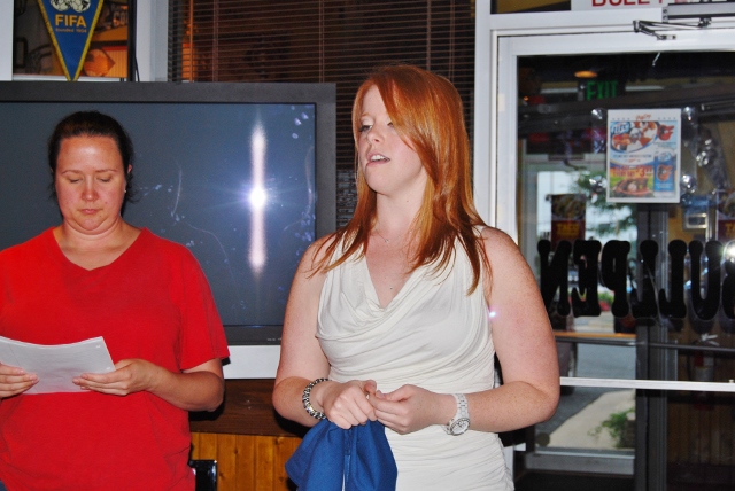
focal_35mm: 57
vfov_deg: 23.8
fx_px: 1165
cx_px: 368
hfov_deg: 35.0
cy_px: 246
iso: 200
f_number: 5
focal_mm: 38
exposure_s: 1/60
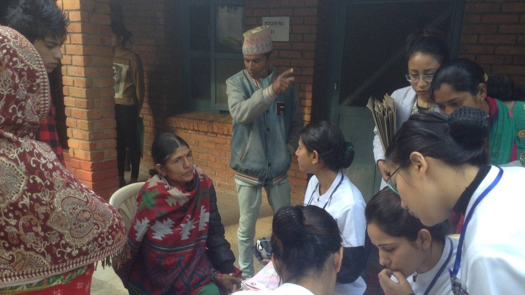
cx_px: 263
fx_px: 501
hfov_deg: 55.3
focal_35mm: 36
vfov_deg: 32.7
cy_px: 187
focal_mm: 3.3
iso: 32
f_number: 2.4
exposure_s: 1/60
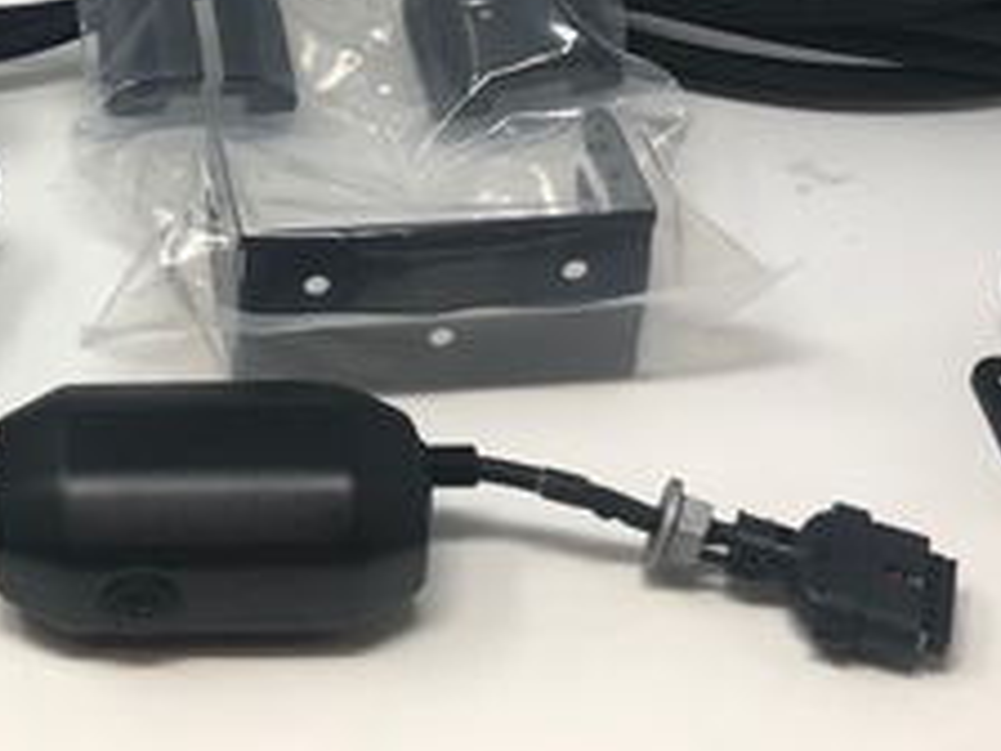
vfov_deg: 17.8
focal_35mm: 80
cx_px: 45
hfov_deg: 23.6
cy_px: -72
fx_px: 2313
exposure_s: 1/120
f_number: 1.8
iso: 25
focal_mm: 3.99
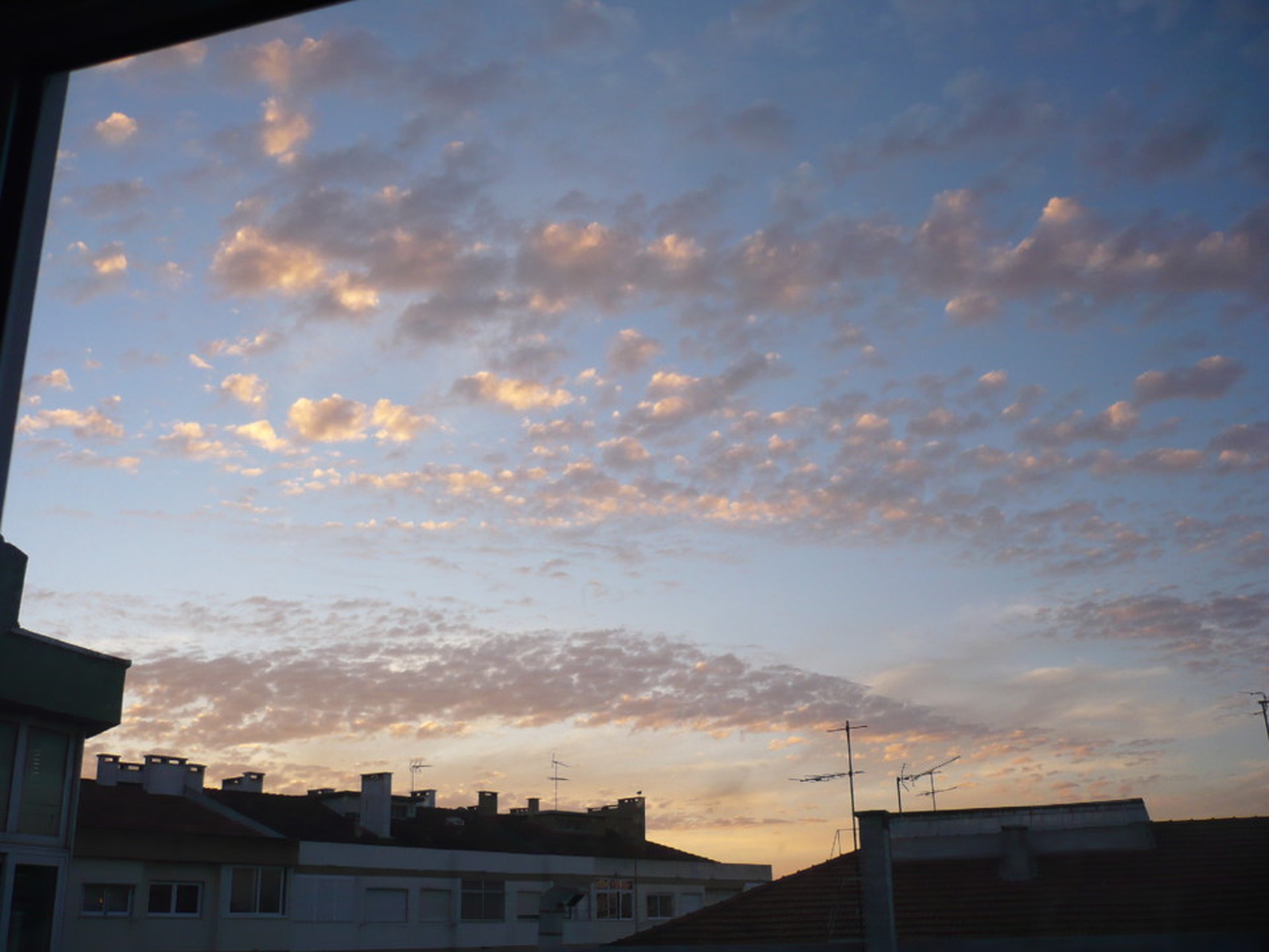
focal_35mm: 35
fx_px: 1283
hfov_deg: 52.6
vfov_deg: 40.7
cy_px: 476
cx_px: 634
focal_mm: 5.8
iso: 100
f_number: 2.8
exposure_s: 1/250
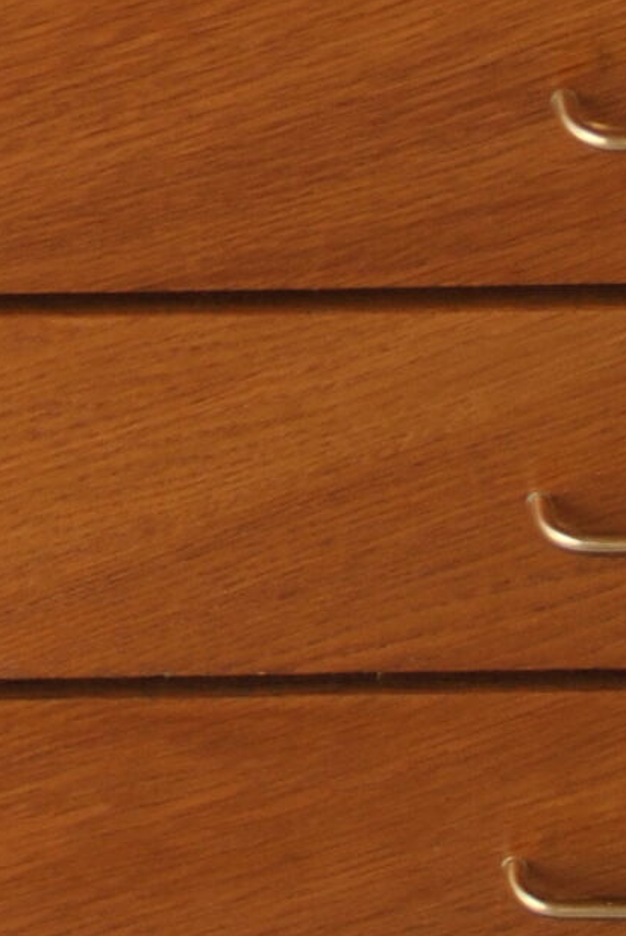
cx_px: -30
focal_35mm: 207
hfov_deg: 6.6
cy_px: -141
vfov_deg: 9.8
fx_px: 5384
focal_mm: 22
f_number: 4
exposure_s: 1/60
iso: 100
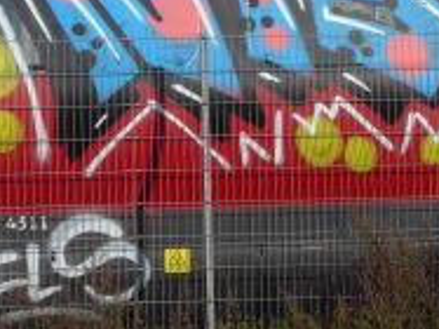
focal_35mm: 294
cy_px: 58
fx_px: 3726
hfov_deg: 6.7
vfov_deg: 5.0
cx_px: 488
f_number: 4.9
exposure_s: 1/800
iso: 80
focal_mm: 21.6
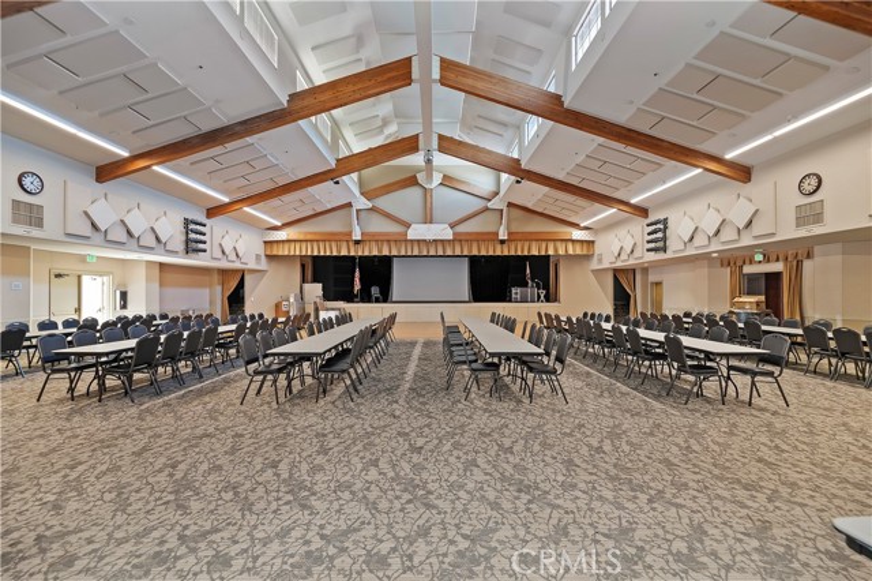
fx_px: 339
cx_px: 436
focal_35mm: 14
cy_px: 290
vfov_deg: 81.1
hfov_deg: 104.3
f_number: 4.5
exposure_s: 1/20
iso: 800
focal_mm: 14
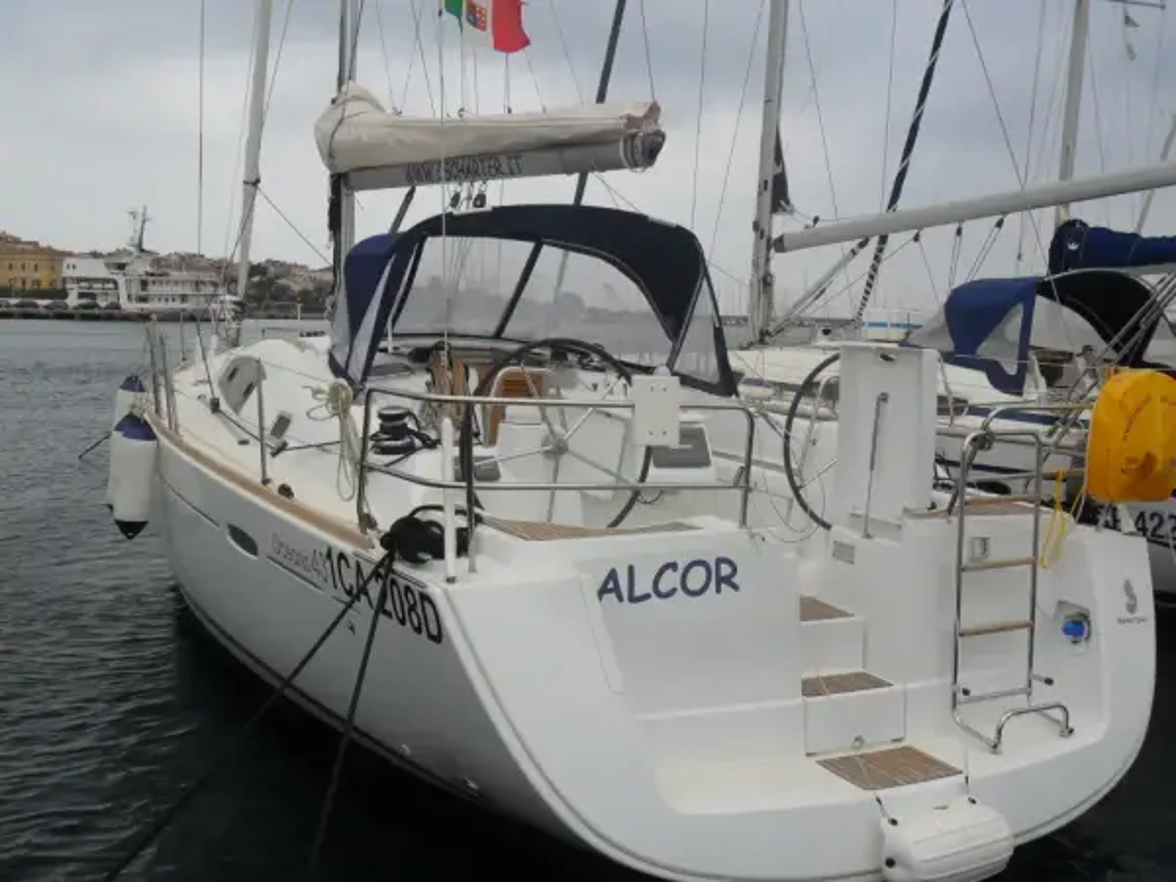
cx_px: 588
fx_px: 1257
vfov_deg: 38.7
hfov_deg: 50.1
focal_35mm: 37
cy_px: 441
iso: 100
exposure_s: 1/750
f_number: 4
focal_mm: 6.6
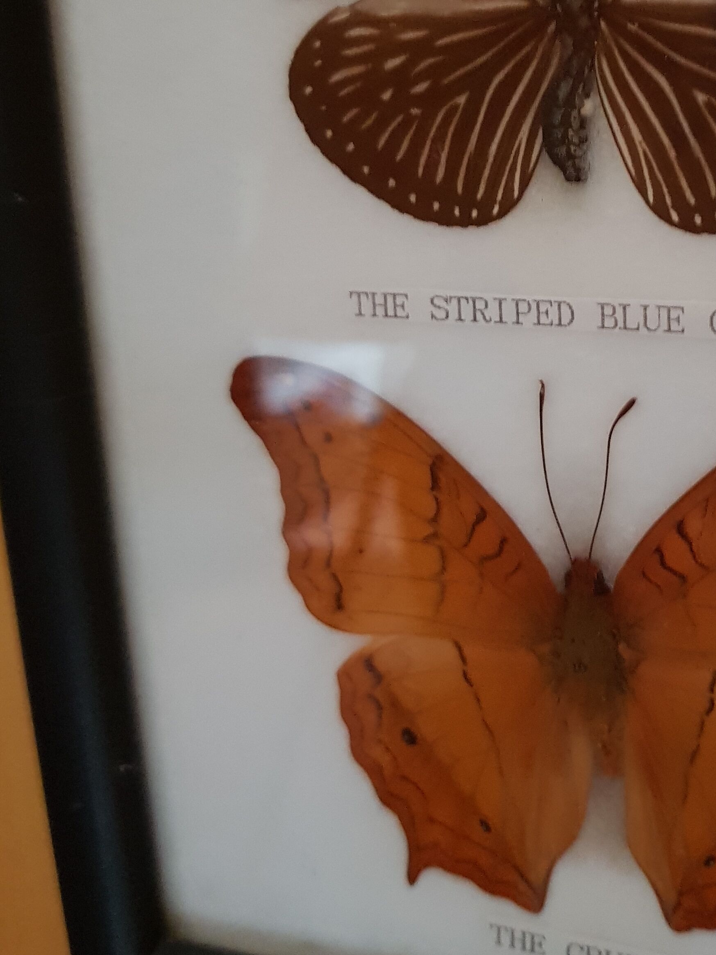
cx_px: 587
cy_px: 307
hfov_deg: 31.2
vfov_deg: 41.5
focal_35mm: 45
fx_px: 1241
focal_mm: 4.3
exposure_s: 1/10
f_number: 1.7
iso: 320
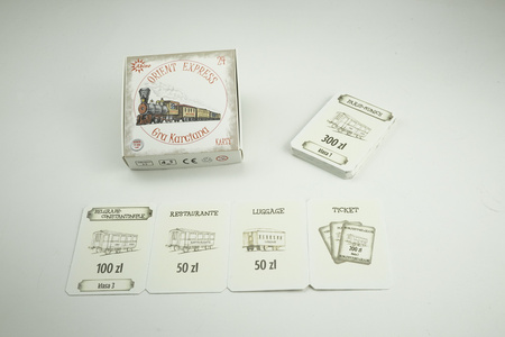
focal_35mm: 47
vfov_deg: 28.6
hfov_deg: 41.9
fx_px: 659
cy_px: 168
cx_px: 252
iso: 320
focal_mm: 47
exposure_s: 1/13
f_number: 18
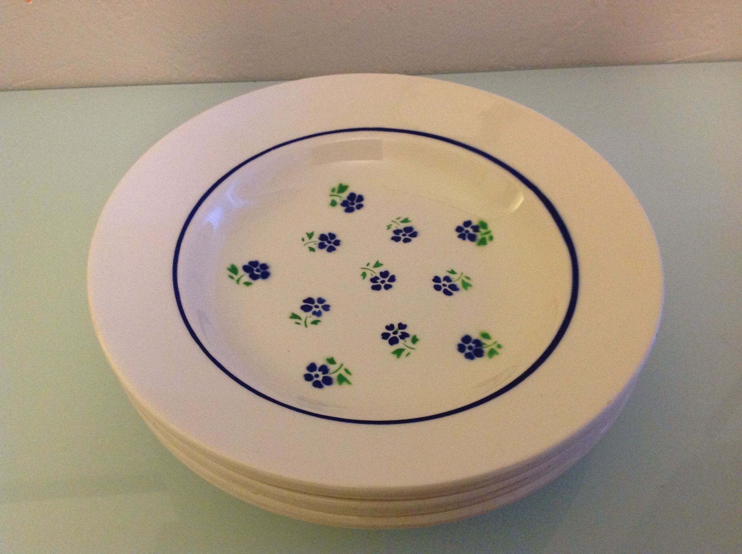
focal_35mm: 35
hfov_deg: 52.7
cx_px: 371
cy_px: 277
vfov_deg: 40.6
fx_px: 749
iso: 400
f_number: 2.4
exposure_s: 1/17
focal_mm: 4.28
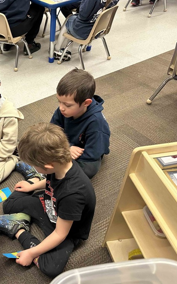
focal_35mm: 35
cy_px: 146
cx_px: -9
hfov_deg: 32.6
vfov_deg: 55.3
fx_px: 270
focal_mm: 6.86
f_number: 1.78
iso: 250
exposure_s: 1/60
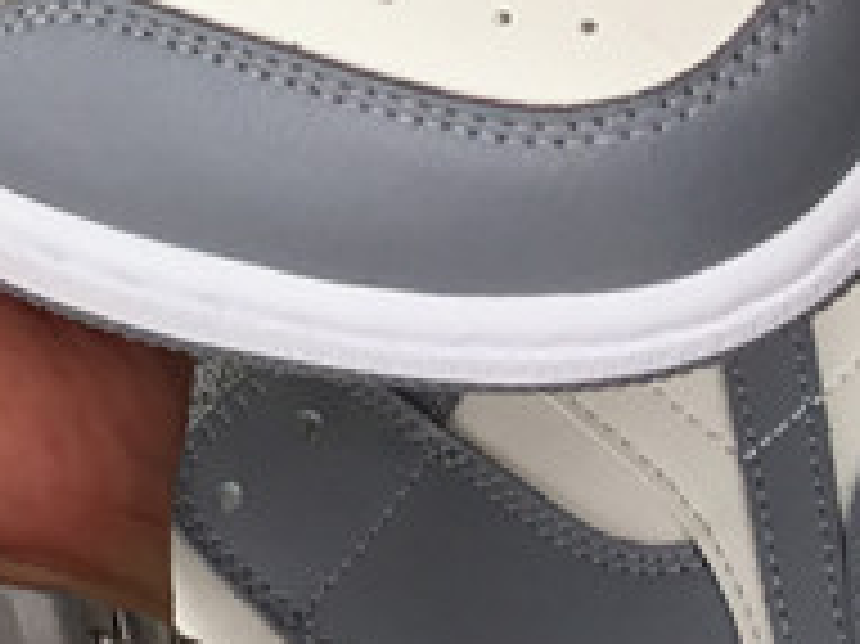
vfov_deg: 9.4
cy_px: -727
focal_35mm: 146
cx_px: -225
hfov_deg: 13.1
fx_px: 3625
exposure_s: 1/179
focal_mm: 3.3
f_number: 2.4
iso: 25
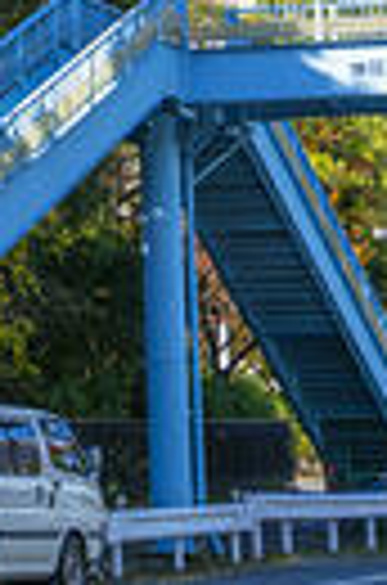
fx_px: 2399
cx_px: -22
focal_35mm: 148
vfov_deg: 11.8
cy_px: -724
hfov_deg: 9.1
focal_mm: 32
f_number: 11
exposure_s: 1/30
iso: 100
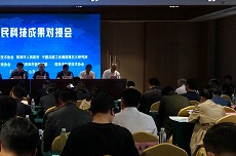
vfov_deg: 21.7
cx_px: 28
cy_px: 95
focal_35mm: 62
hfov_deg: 31.1
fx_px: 406
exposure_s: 1/160
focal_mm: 19
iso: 2000
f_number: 4
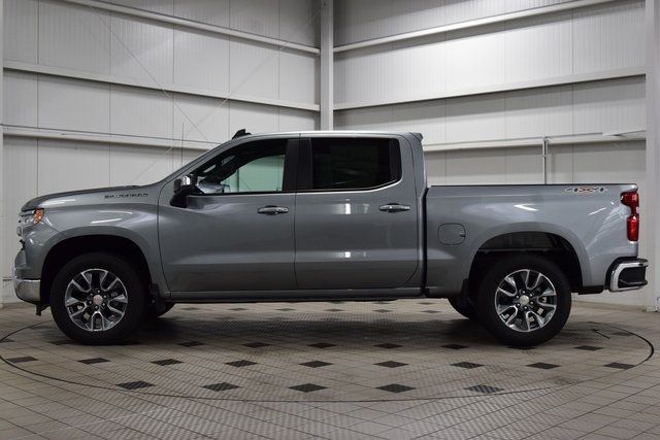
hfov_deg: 43.6
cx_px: 330
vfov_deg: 29.9
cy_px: 220
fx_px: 825
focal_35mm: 45
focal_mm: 30
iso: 1250
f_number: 8
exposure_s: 1/60
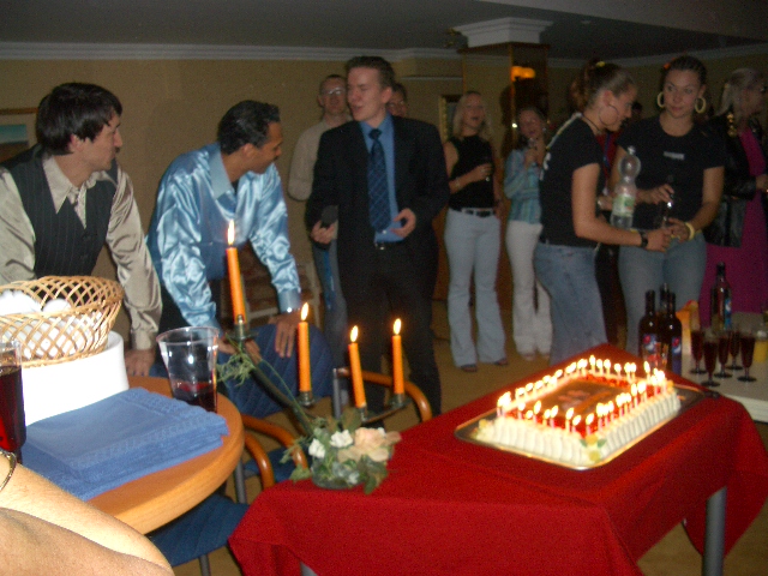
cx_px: 384
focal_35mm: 35
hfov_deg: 52.6
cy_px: 288
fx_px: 777
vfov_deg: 40.7
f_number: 2.6
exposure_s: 1/60
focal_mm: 5.8
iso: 100
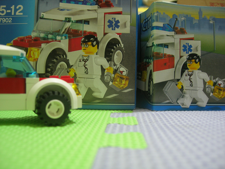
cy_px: 84
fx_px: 247
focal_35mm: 38
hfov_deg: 49.0
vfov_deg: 37.7
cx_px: 112
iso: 86
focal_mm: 7.8
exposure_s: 1/3.6
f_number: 2.8
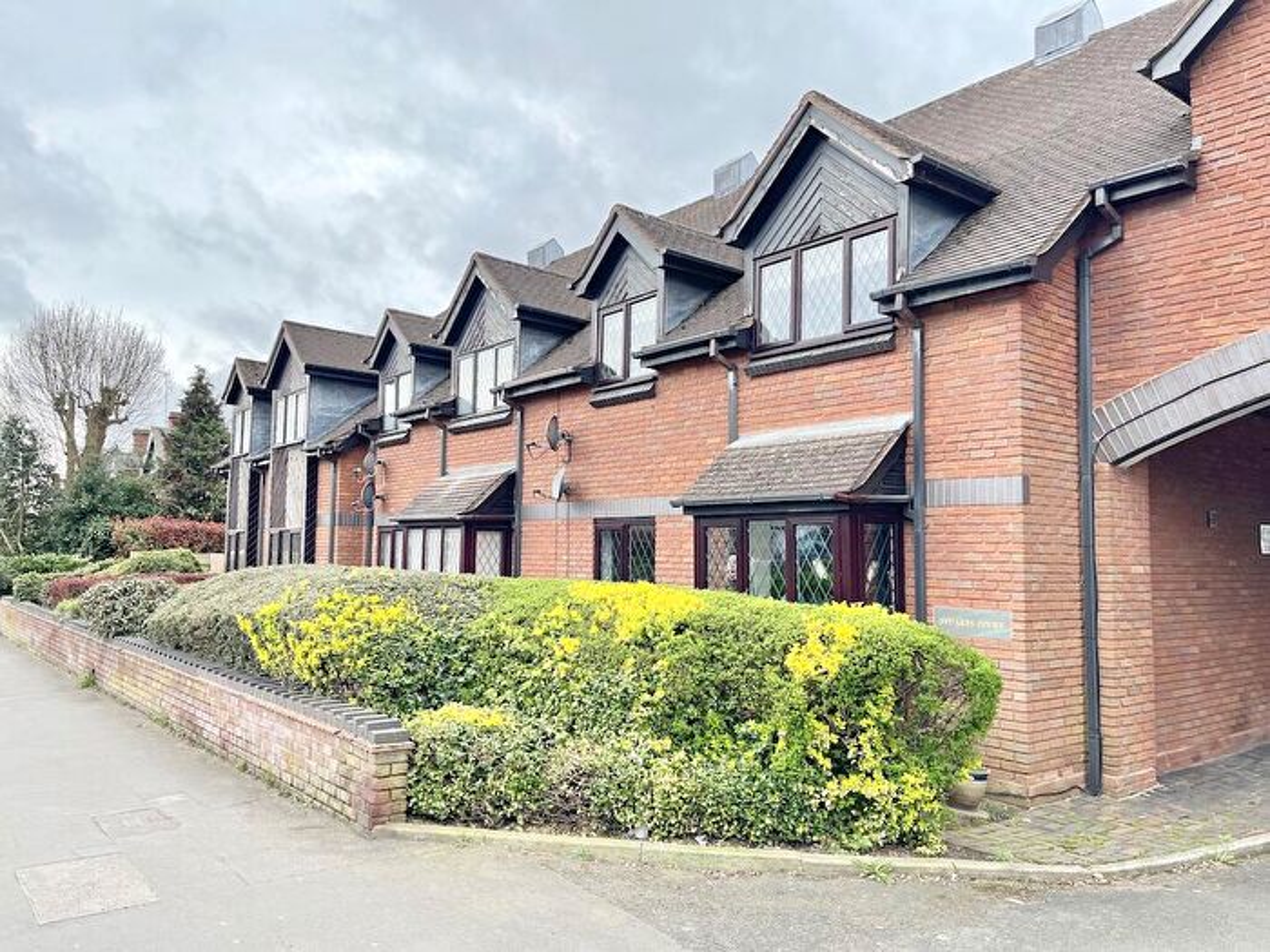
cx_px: 635
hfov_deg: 69.4
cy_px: 476
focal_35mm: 25
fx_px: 917
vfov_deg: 54.9
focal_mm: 5.1
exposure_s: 1/696
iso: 32
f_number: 1.6
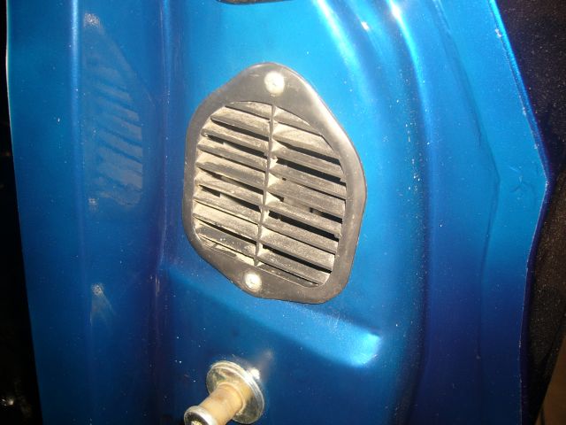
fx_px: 572
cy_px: 212
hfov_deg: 52.6
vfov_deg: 40.7
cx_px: 283
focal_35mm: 35
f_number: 2.8
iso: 50
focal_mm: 5.8
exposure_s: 1/60
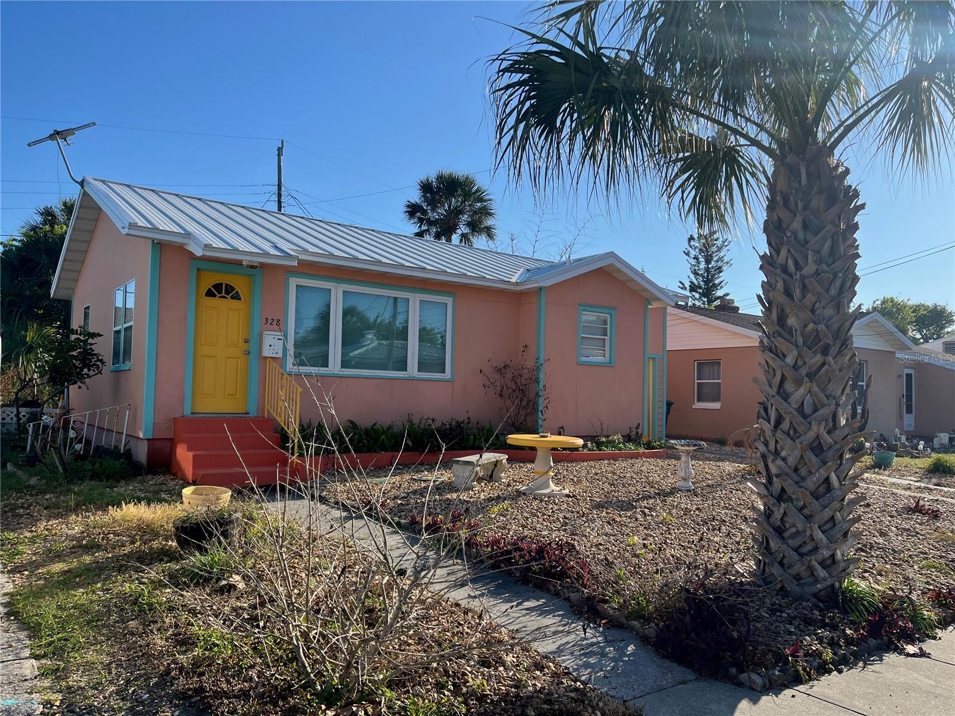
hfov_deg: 67.3
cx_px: 478
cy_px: 358
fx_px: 717
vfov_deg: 53.1
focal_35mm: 26
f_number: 1.6
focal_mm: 5.1
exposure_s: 1/2755
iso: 50
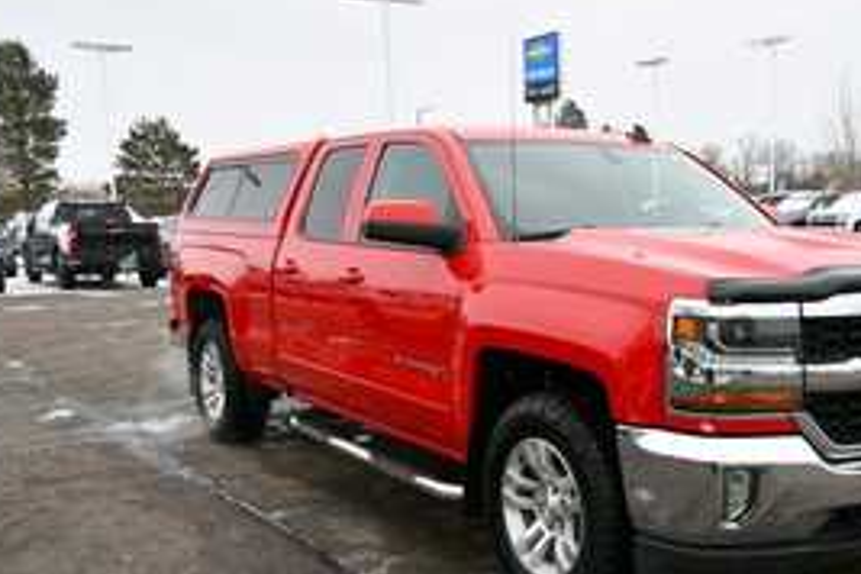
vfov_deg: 31.8
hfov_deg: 45.5
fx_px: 1004
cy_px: 337
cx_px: 597
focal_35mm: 42
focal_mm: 19
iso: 200
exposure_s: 1/250
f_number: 7.1
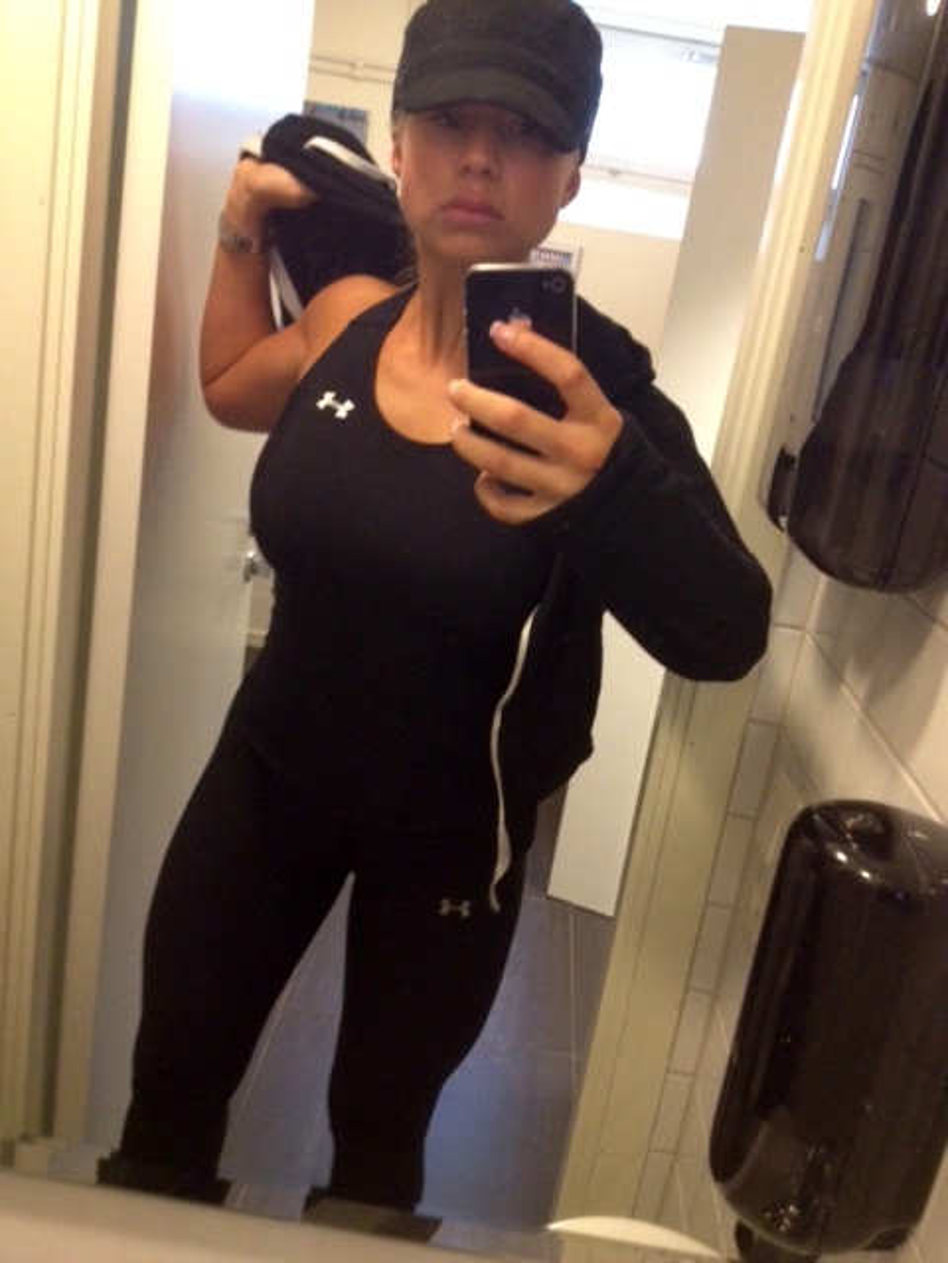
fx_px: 1278
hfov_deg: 40.7
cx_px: 474
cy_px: 632
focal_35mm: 35
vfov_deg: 52.6
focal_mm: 4.28
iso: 320
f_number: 2.4
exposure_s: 1/20
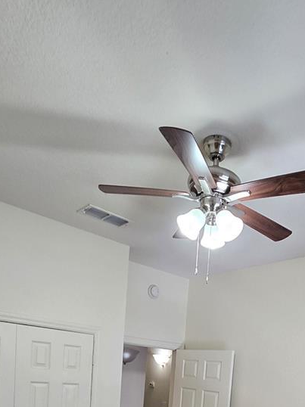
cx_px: 215
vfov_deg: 49.2
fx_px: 341
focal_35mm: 29
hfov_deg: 47.0
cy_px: 416
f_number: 2.2
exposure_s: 1/60
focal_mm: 2.2
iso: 200
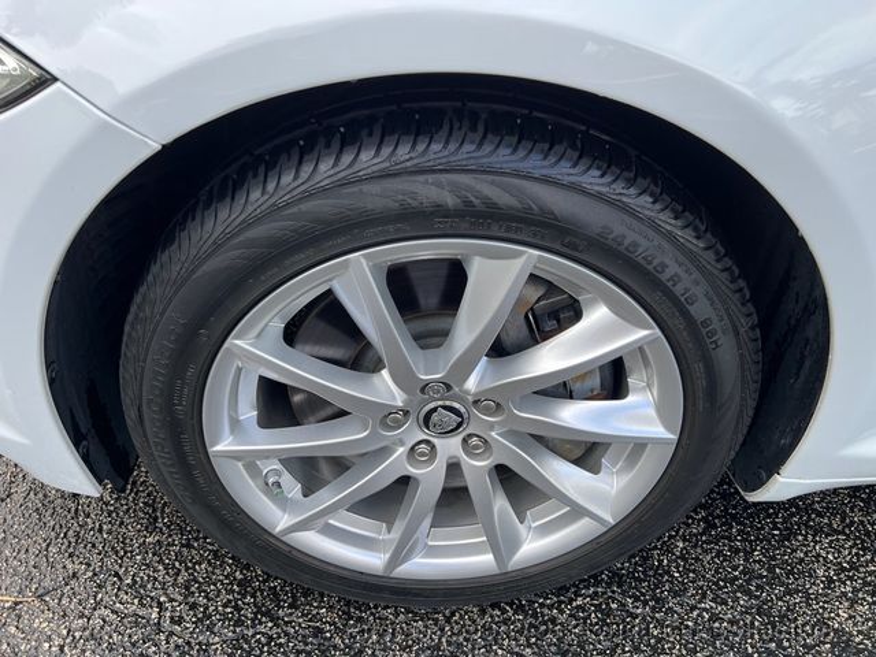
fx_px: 658
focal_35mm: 26
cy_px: 328
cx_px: 438
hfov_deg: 67.3
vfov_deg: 53.1
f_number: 1.5
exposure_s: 1/497
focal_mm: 5.7
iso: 50
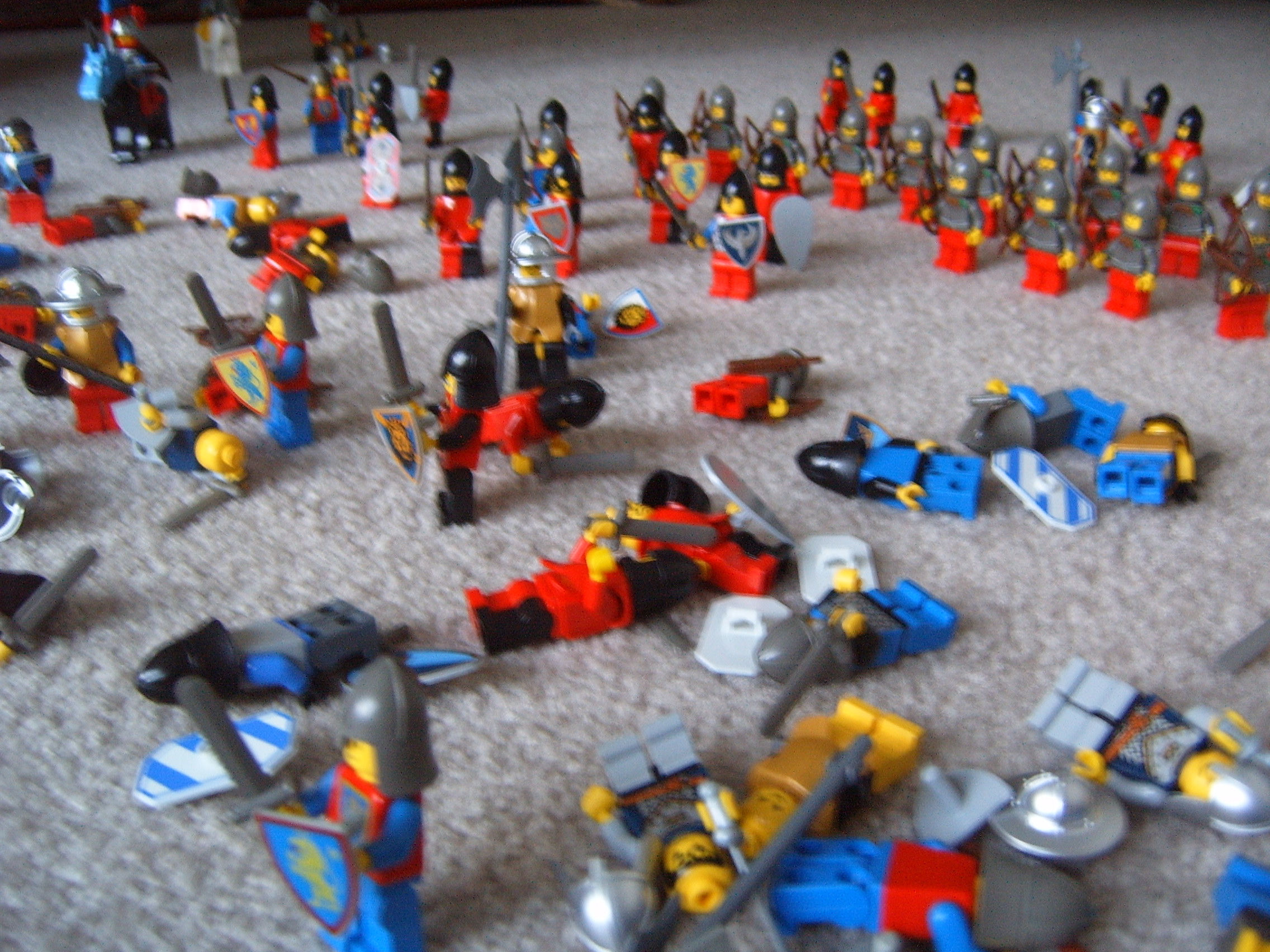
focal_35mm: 37
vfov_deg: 38.7
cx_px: 635
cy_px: 476
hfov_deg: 50.1
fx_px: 1357
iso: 141
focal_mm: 6.2
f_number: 2.9
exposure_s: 1/6
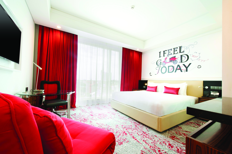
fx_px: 90
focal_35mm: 14
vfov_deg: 81.1
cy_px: 77
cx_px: 116
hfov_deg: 104.3
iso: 100
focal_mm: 14
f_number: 11
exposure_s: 1/2
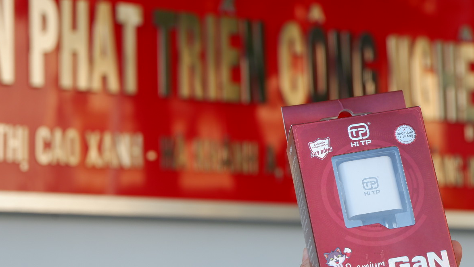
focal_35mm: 114
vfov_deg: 10.6
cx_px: 354
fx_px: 1433
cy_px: 199
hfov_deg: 18.7
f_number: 5.6
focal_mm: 48.4
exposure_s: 1/125
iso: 200
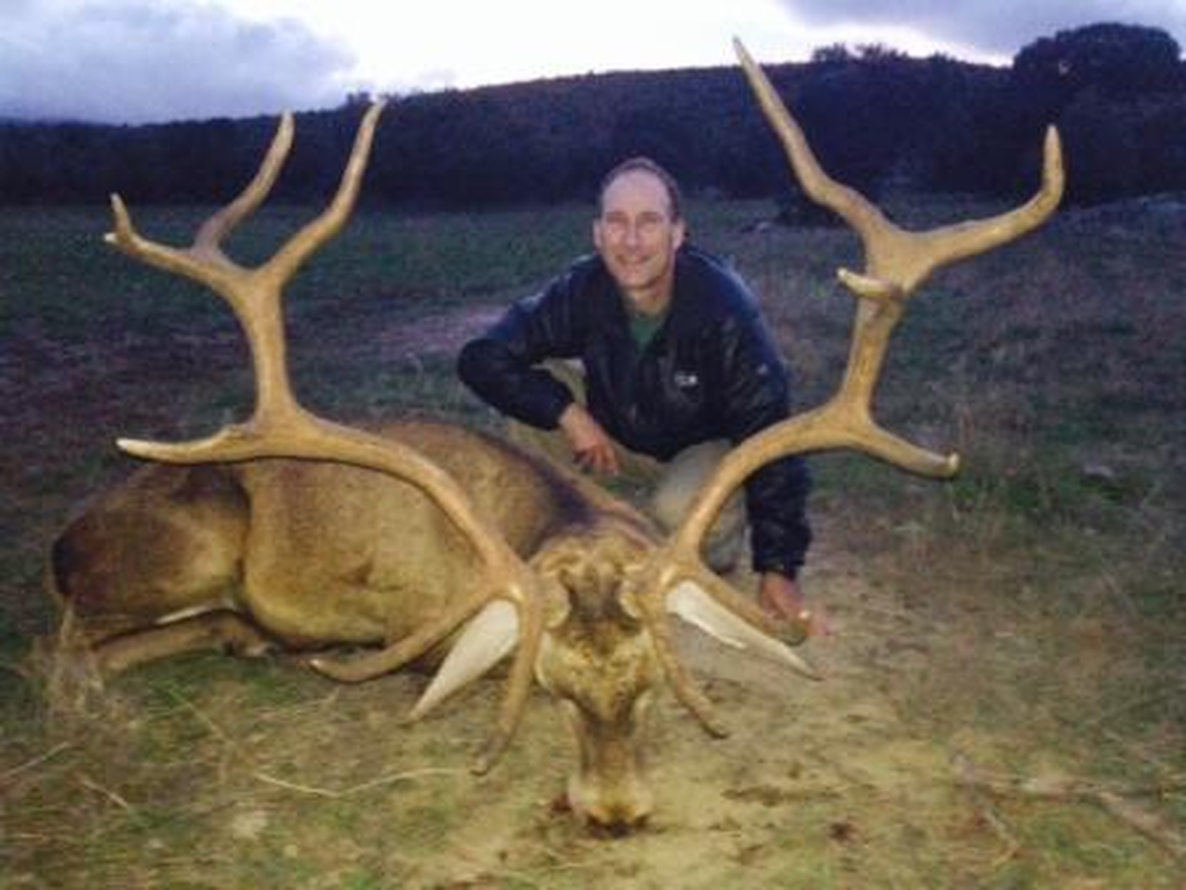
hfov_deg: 55.4
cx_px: 593
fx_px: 1131
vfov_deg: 42.9
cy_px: 445
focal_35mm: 33
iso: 800
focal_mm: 4.12
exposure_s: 1/16
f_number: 2.4
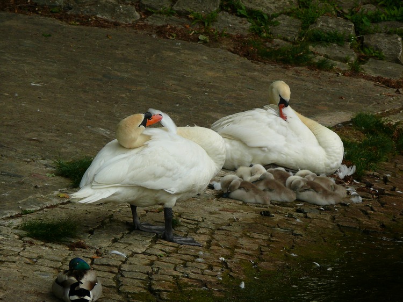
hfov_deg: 6.7
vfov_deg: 5.0
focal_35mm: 298
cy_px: 151
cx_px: 202
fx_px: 3468
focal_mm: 63
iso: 100
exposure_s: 1/250
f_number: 4.5
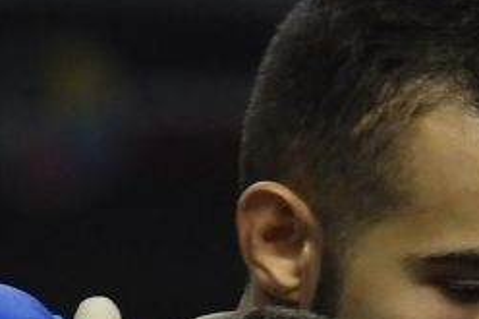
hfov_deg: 0.7
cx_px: 840
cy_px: 949
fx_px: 40527
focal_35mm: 3048
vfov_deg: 0.5
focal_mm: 280
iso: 1250
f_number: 4
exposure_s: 1/800
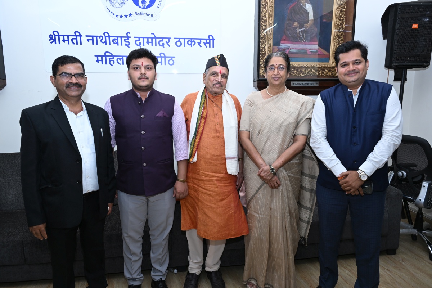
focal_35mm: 24
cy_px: 144
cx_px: 216
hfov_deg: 73.7
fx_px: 288
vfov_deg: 53.1
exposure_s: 1/200
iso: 1250
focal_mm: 24
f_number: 6.3
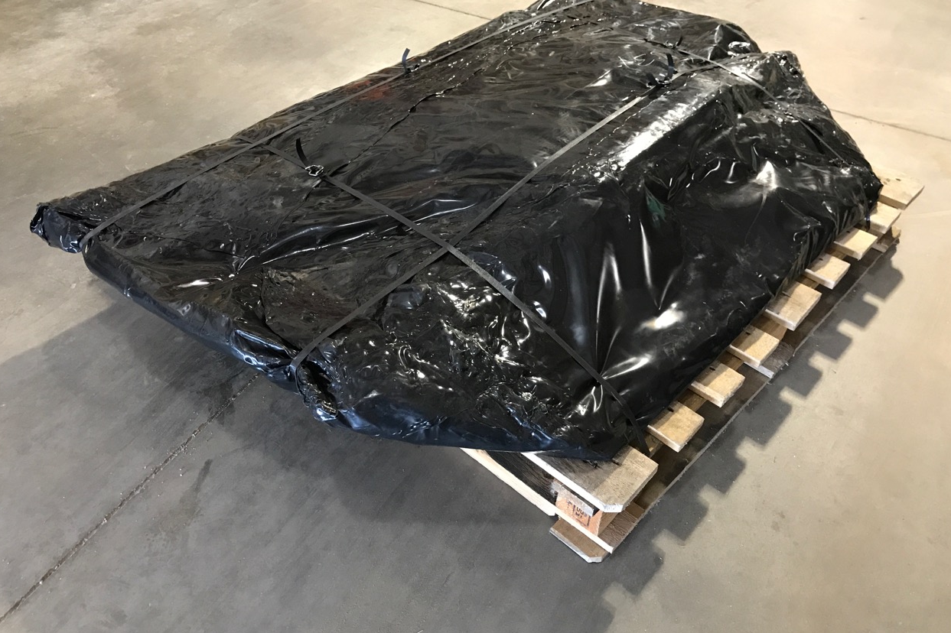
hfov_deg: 61.9
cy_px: 306
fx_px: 792
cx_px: 481
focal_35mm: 30
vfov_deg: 43.6
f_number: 1.8
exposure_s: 1/15
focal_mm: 3.99
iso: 64
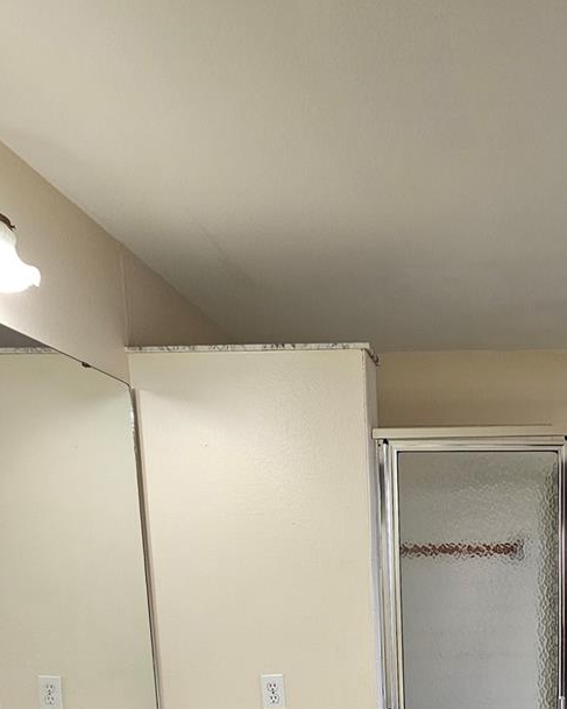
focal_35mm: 25
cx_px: 509
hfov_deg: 50.5
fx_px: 525
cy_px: 641
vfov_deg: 58.1
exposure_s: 1/77
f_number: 2.2
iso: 100
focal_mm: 2.2
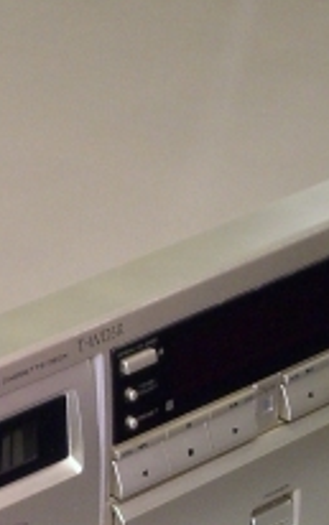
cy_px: 313
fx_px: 3768
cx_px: -54
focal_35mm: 263
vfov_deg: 8.0
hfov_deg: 5.0
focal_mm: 16.6
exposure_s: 1/20
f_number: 4.4
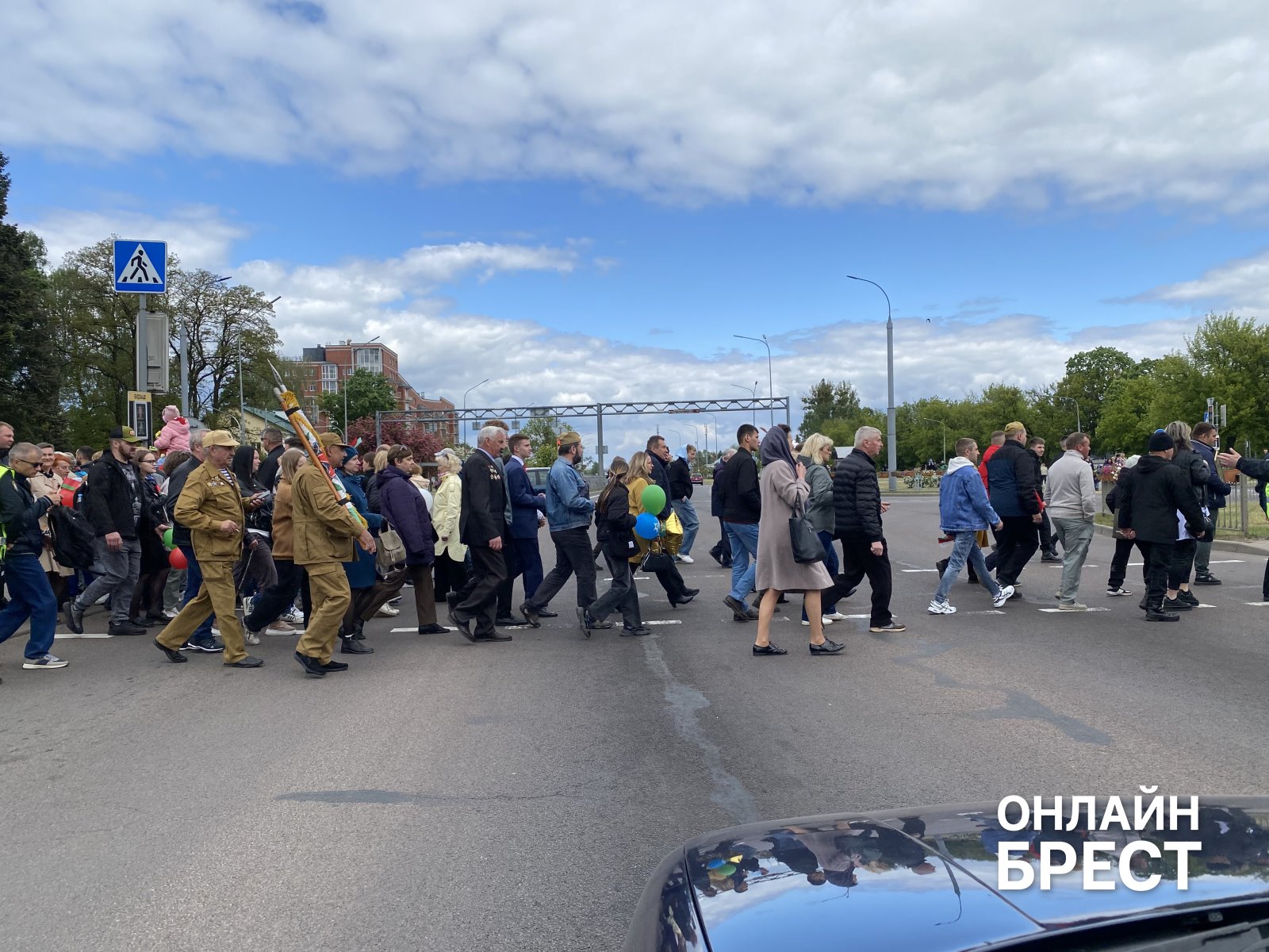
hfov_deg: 67.3
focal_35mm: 26
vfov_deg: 53.1
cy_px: 476
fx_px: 953
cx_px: 634
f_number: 1.8
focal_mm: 4.25
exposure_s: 1/3205
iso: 32
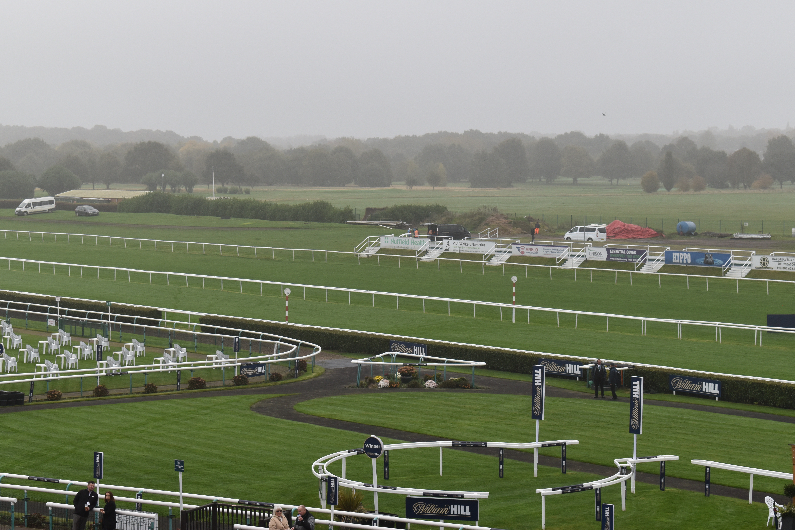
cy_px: 265
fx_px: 1822
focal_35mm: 82
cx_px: 398
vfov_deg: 16.6
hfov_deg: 24.6
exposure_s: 1/250
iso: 400
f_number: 8
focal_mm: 55
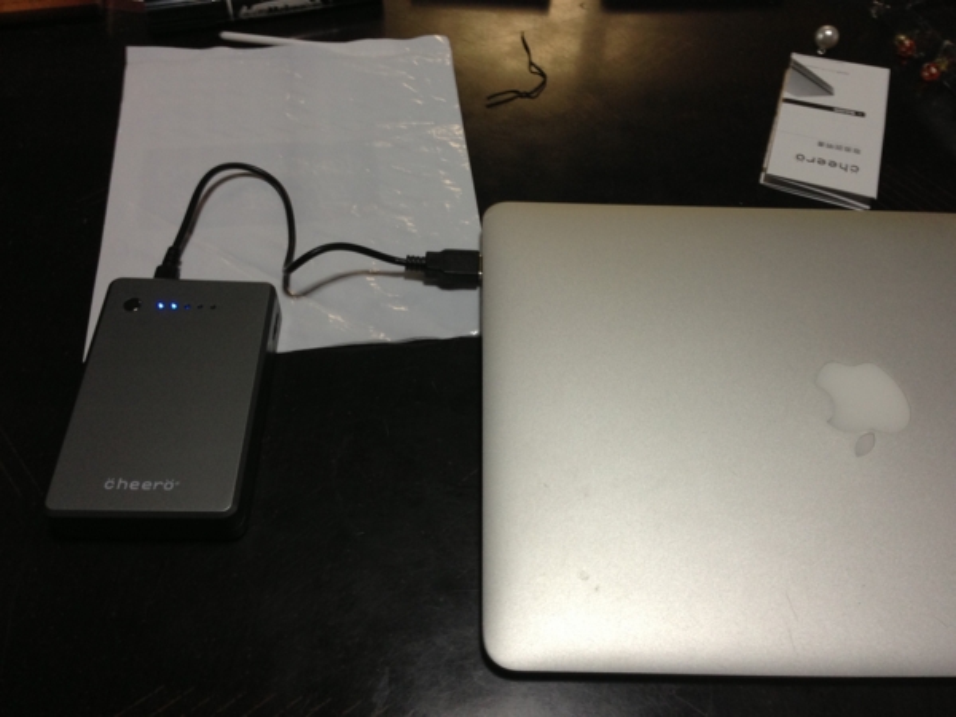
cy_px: 358
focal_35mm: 33
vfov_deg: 42.9
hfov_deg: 55.4
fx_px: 911
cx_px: 478
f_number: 2.4
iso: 125
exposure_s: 1/20
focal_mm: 4.13
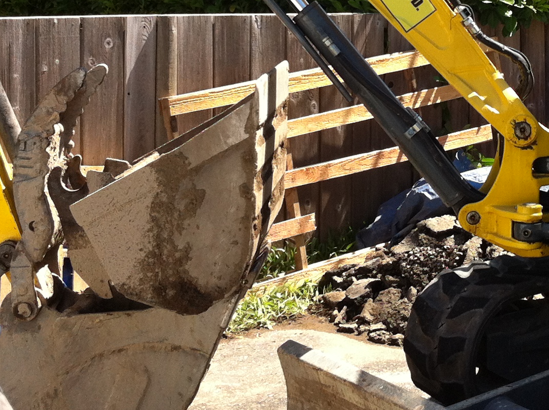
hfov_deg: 22.7
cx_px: 452
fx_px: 1346
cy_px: 15
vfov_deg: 17.0
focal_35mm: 85
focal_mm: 3.85
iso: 80
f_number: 2.8
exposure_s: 1/457
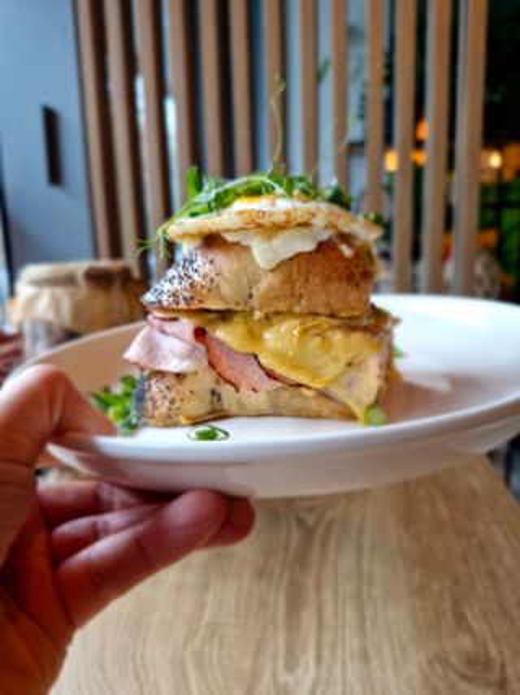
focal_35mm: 23
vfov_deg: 73.9
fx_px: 461
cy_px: 348
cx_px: 260
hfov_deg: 58.9
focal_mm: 5.54
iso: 160
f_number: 1.8
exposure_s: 1/50
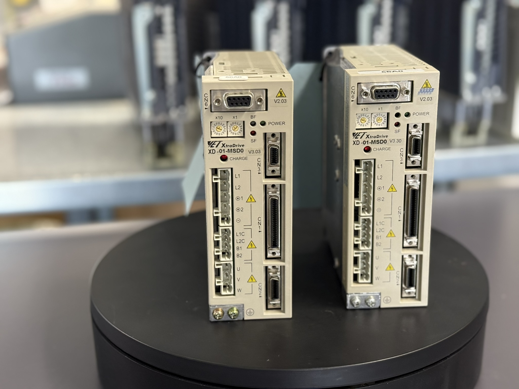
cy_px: 194
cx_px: 260
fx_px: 720
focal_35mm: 48
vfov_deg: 30.3
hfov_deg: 39.7
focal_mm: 6.76
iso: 200
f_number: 1.78
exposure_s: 1/50
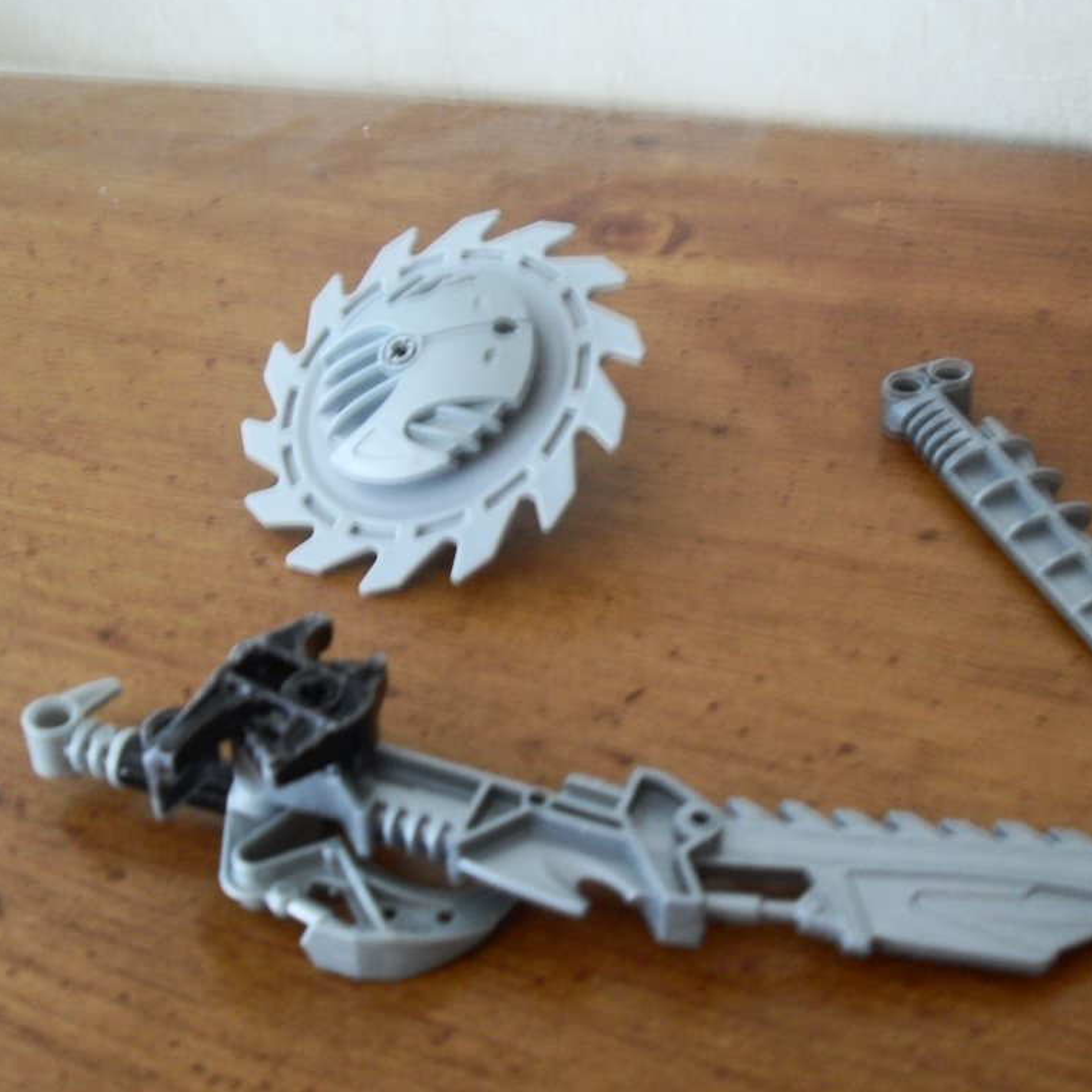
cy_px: 542
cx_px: 614
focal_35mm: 44
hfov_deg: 38.3
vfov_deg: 38.3
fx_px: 1570
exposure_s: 1/4
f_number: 2.8
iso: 200
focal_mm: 6.3
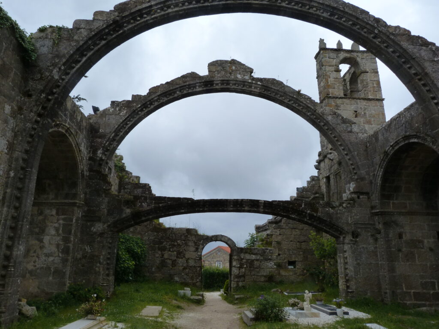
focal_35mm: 25
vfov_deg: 54.9
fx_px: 317
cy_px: 164
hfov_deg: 69.4
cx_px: 220
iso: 125
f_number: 5.6
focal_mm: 4.5
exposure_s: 1/320
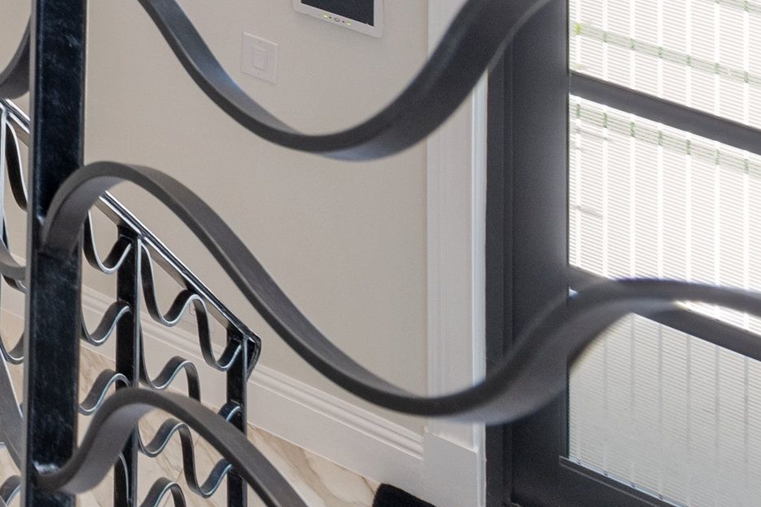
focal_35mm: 82
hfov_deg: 12.2
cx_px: -1421
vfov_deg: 11.5
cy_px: -926
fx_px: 1733
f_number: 6.3
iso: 160
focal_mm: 14
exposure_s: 1/6
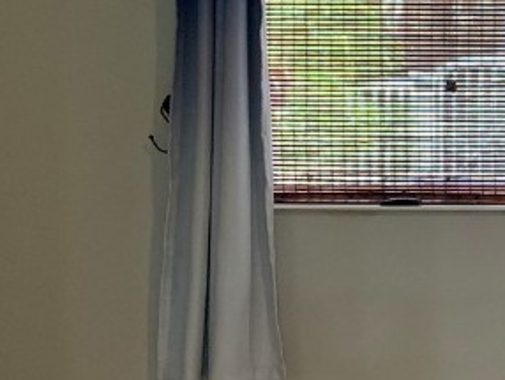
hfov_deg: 20.0
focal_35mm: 93
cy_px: 99
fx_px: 1358
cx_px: 583
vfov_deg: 15.8
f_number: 1.8
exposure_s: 1/60
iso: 250
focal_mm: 4.25
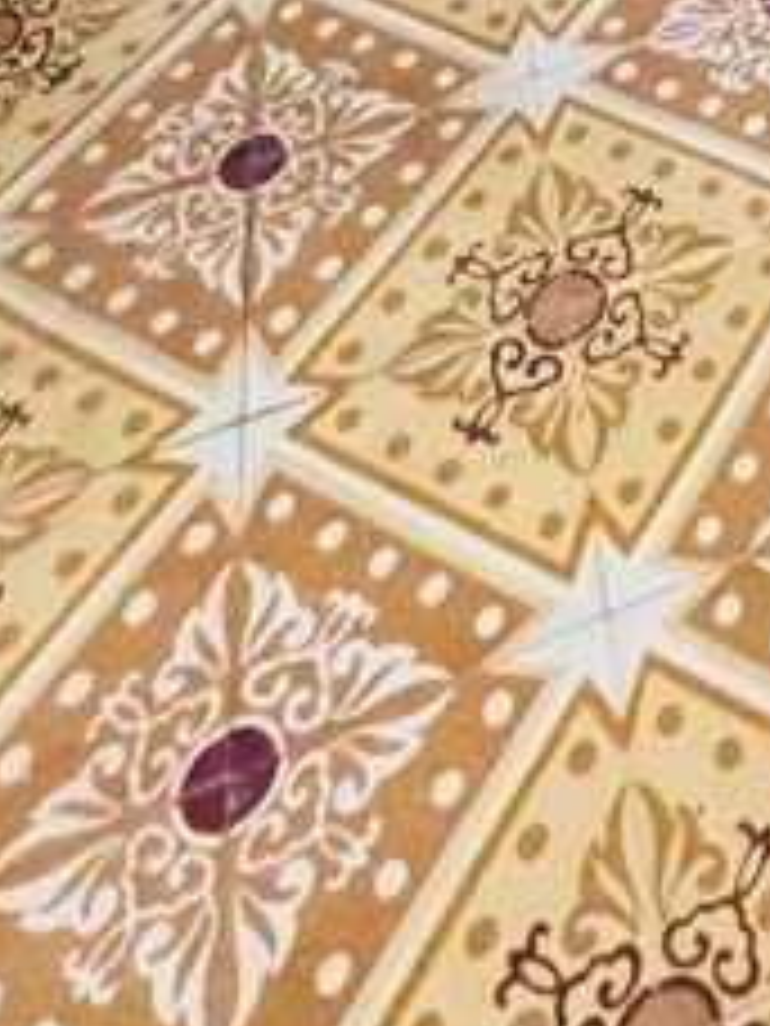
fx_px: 1869
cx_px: 1130
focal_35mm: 63
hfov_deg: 20.3
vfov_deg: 17.0
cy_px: -1228
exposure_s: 1/60
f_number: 2.2
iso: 800
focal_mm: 2.22
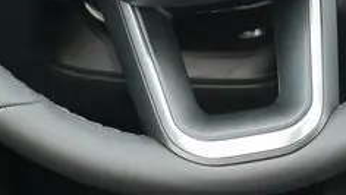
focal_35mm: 148
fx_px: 1358
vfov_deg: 8.0
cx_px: 208
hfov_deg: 14.5
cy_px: -121
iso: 200
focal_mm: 25
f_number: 5.3
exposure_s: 1/15
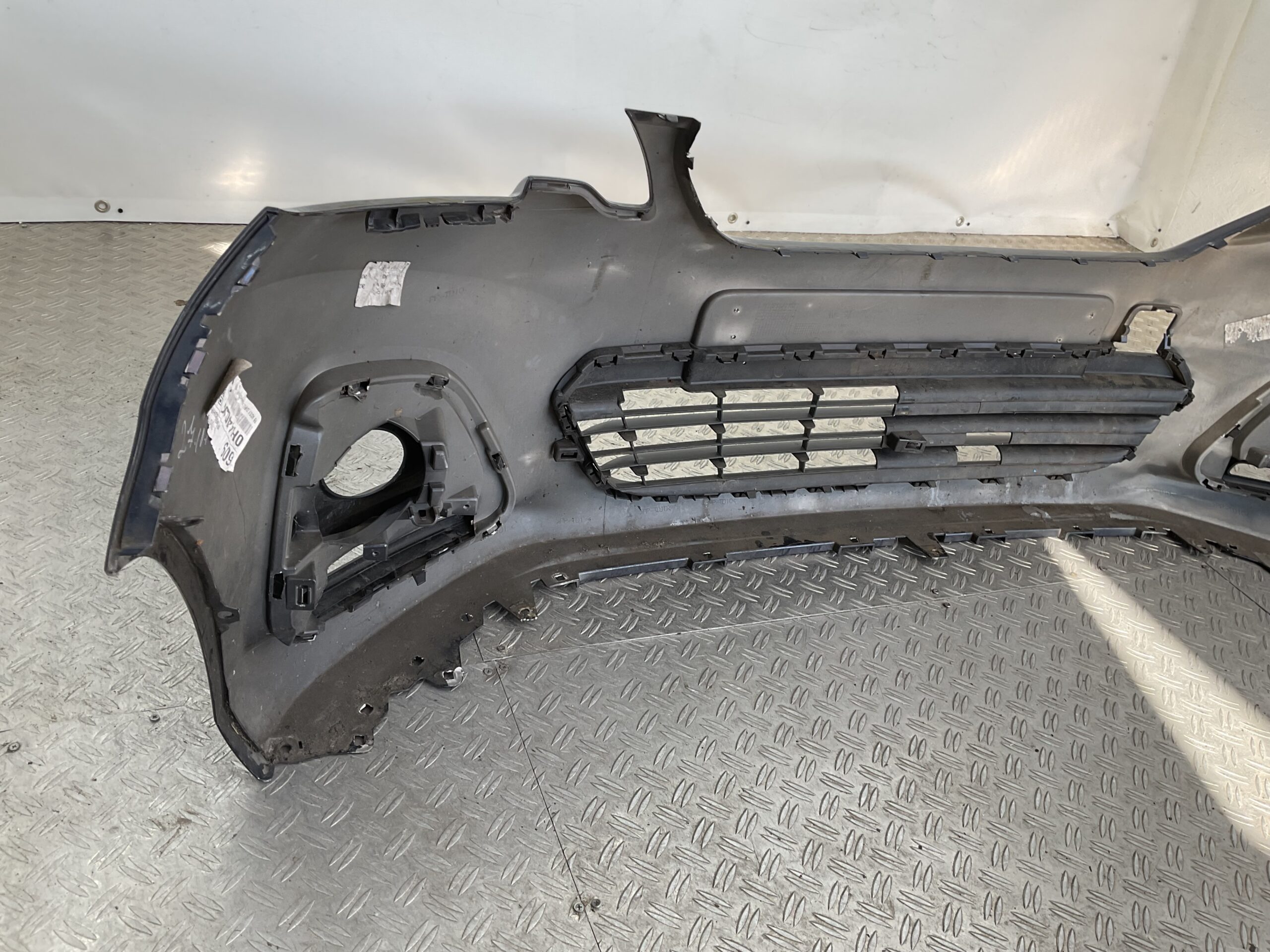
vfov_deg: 48.2
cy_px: 476
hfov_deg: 61.7
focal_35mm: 29
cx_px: 635
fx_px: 1064
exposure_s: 1/120
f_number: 1.8
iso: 16
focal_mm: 3
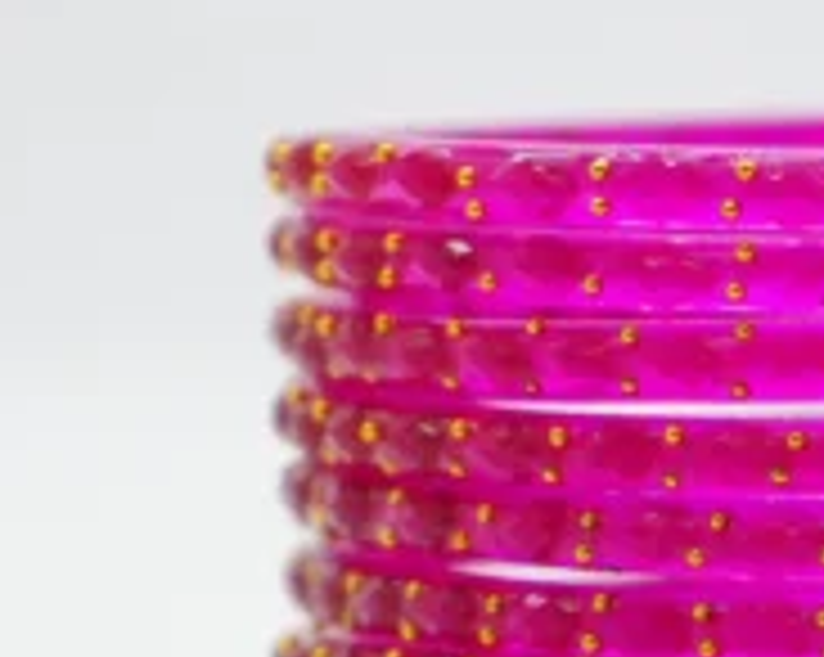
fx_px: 7869
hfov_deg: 6.0
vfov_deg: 4.8
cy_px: 486
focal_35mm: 323
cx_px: 874
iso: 640
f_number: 6.3
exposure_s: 1/250
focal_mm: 70
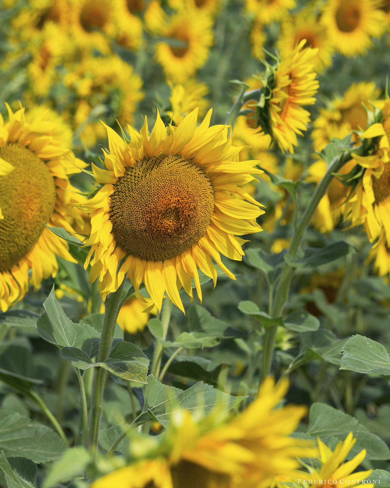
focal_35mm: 313
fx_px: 4516
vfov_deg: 6.2
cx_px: 195
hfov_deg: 4.9
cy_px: 229
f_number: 8
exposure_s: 1/320
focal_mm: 150
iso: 200
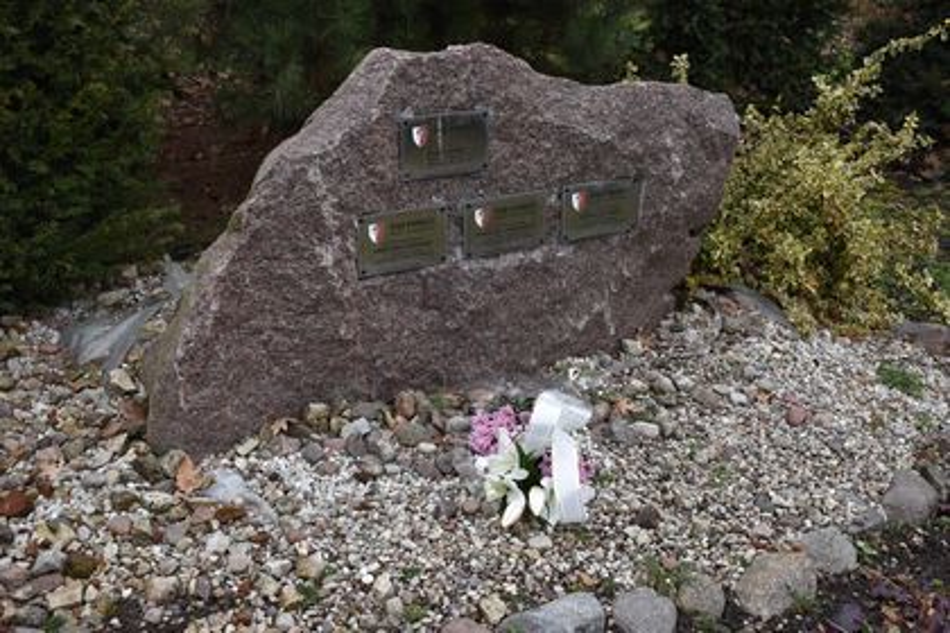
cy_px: 316
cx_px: 475
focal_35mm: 40
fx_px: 1069
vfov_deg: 33.0
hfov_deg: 47.9
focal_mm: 27
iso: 400
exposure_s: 1/125
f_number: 5.6
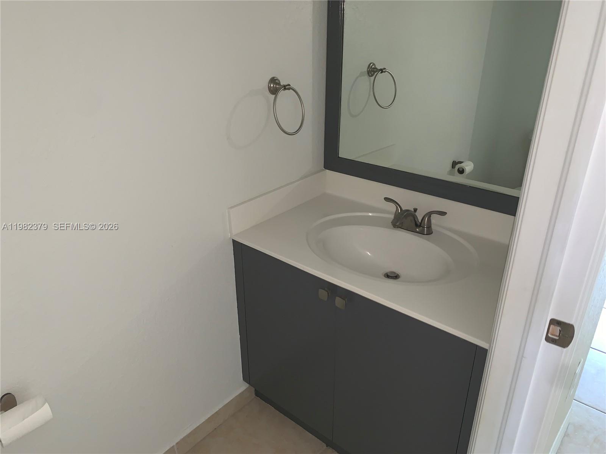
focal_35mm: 26
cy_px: 227
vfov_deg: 53.1
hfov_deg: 67.3
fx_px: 455
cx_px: 303
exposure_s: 1/17
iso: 64
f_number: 1.8
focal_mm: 4.25
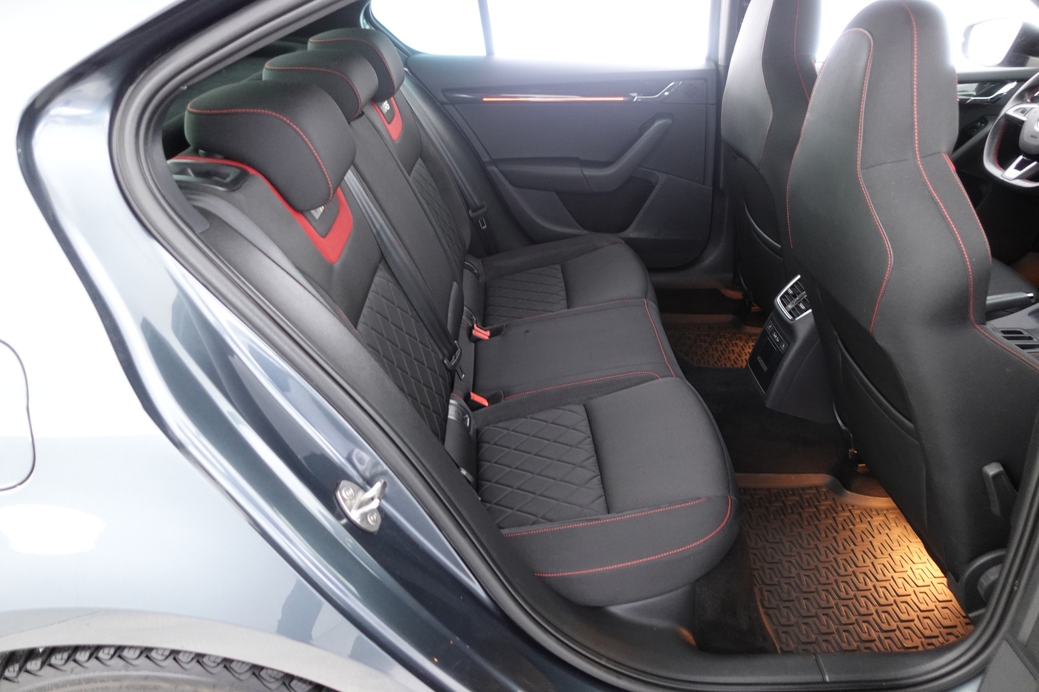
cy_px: 346
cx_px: 520
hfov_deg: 73.7
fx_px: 693
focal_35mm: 24
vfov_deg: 53.1
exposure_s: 1/10
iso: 800
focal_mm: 9.4
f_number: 1.8
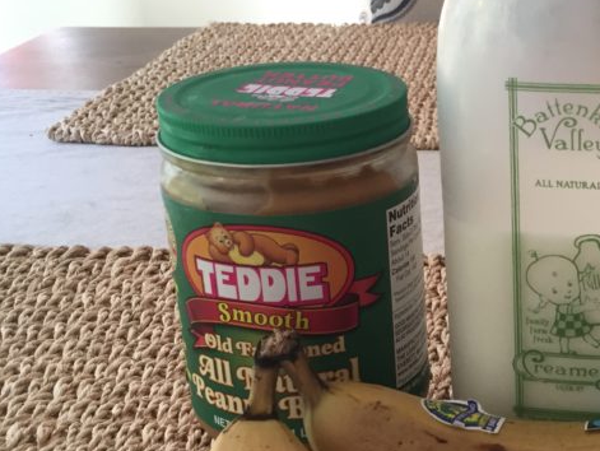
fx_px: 1093
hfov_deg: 29.4
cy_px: 271
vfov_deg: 23.3
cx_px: 539
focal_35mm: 63
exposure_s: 1/30
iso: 50
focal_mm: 4.15
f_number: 2.2
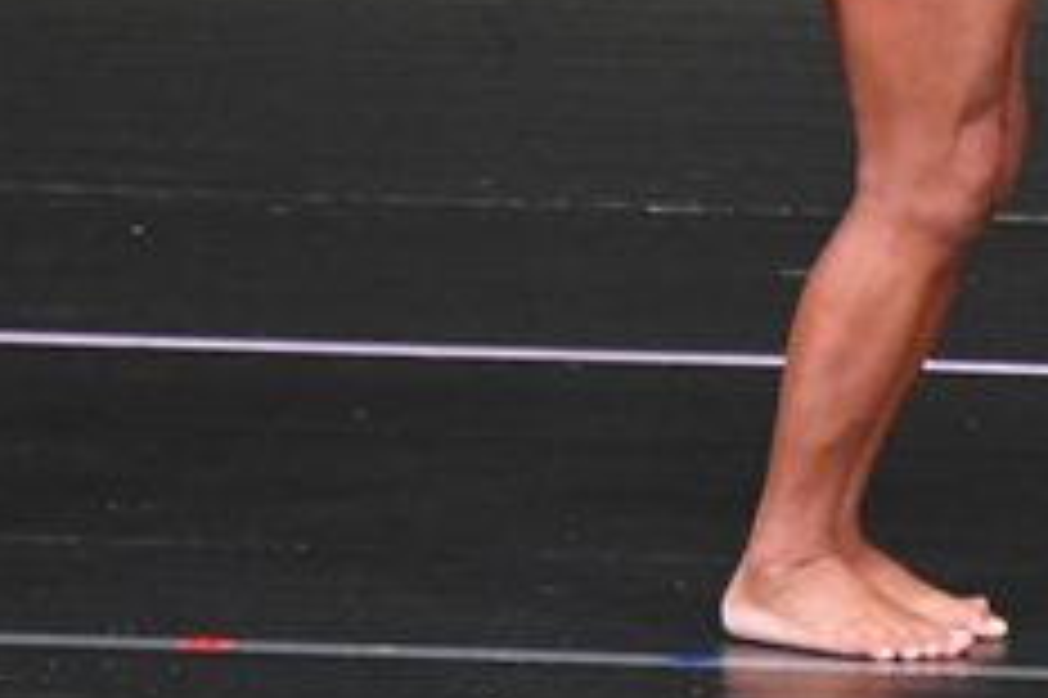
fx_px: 33337
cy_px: -239
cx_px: 497
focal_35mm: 1146
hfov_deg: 1.8
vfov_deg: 1.2
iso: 4000
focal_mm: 230
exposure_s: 1/400
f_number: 5.6
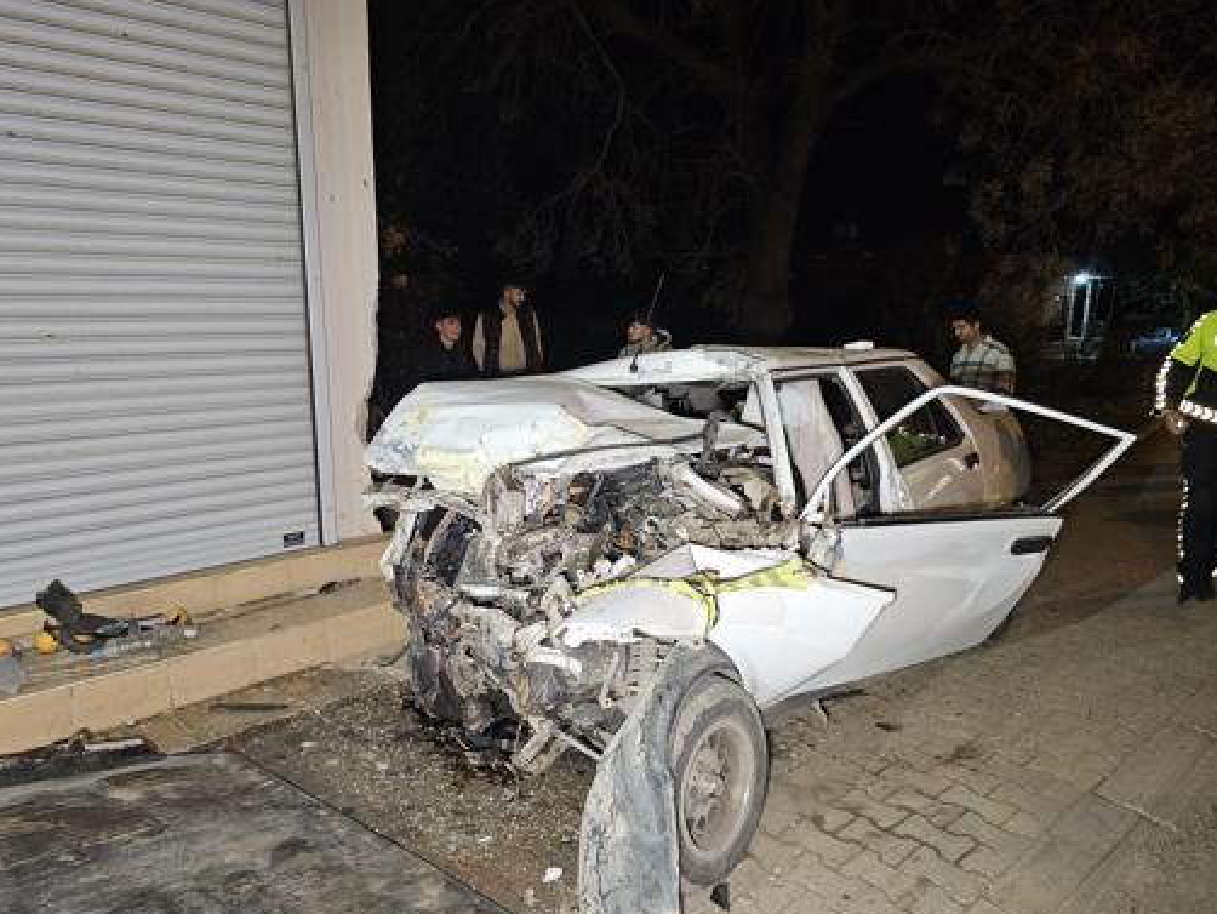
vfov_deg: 54.9
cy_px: 475
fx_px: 879
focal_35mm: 25
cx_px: 577
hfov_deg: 69.3
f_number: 1.7
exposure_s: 1/50
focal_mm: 6.3
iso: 640
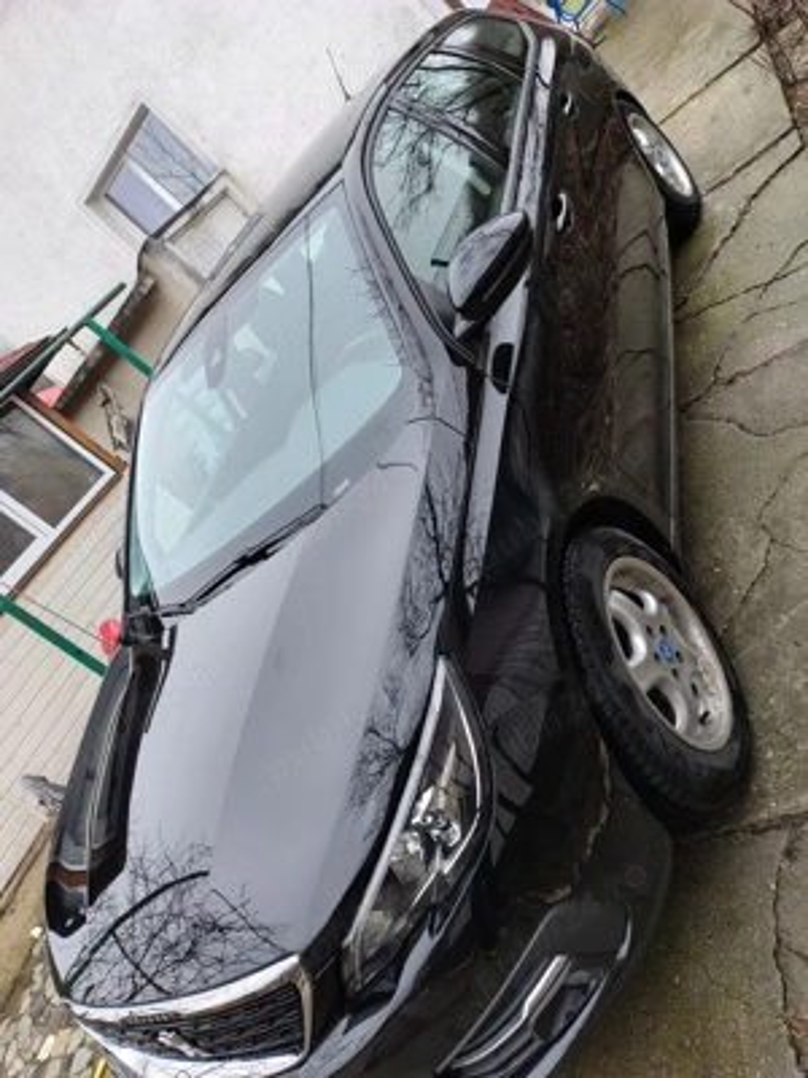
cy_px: 539
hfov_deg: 54.9
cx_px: 404
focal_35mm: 25
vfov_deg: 69.4
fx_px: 778
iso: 274
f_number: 1.7
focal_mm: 4.71
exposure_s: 1/100
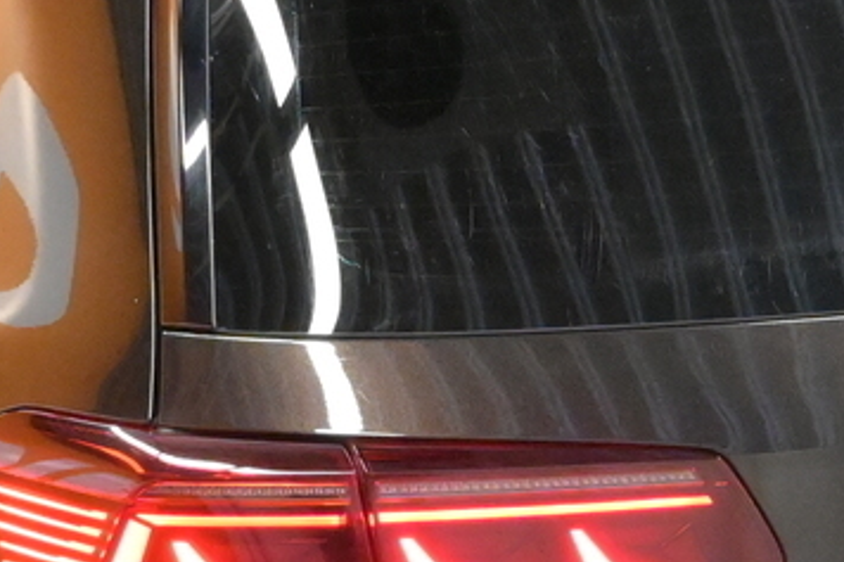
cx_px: 517
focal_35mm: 164
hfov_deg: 12.5
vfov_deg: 8.3
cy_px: 512
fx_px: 3843
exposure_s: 1/250
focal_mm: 24
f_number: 5
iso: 8000
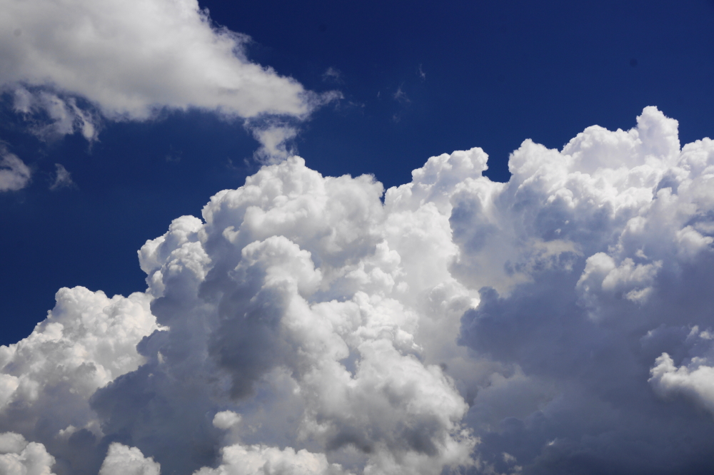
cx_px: 357
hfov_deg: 29.9
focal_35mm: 68
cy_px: 238
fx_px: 1338
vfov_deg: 20.1
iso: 100
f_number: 13
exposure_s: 1/200
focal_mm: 45
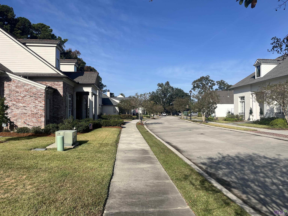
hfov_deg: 67.3
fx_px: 216
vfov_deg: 53.1
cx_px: 144
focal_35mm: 26
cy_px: 108
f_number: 1.6
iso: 50
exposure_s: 1/5319
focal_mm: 5.1
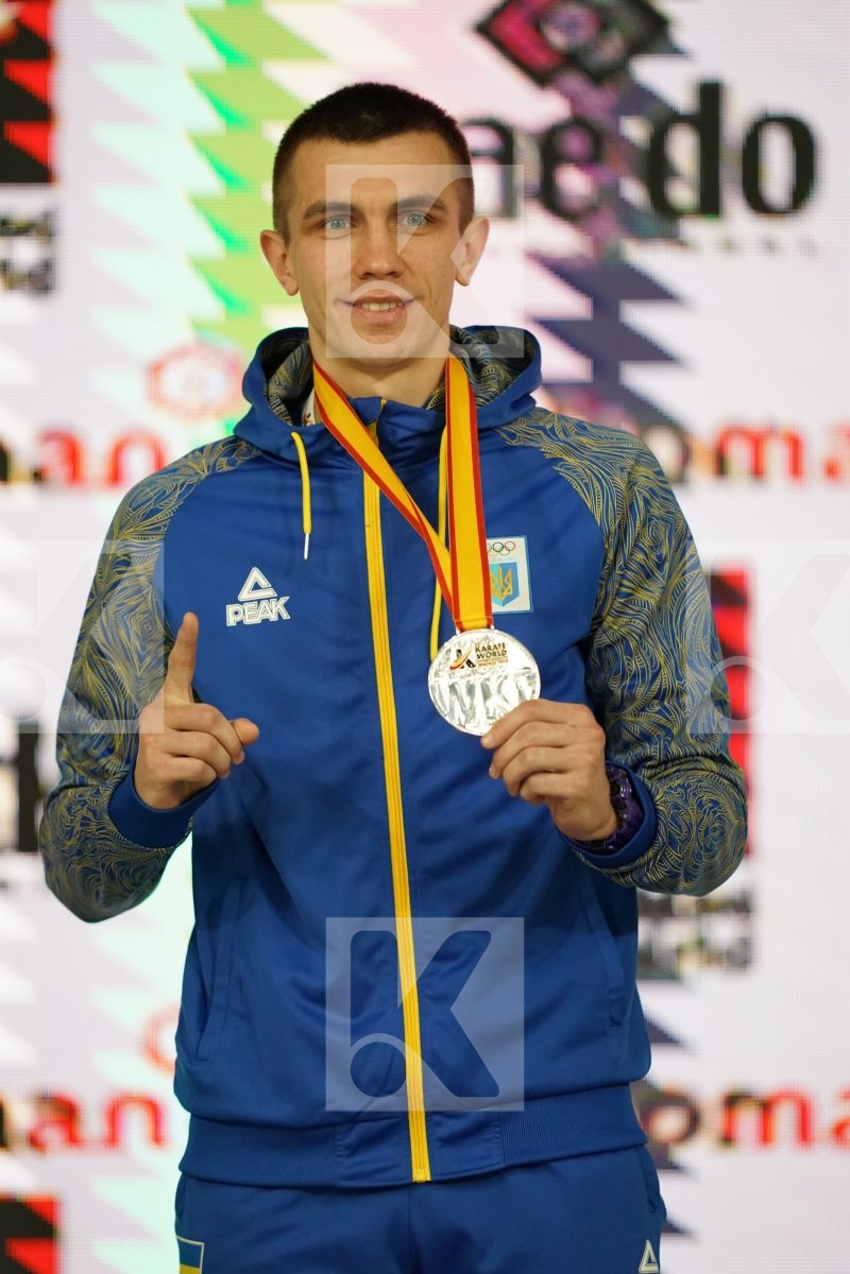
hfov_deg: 3.4
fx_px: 14166
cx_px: 425
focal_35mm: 400
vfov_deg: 5.2
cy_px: 637
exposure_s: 1/500
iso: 4000
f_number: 2.8
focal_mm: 400
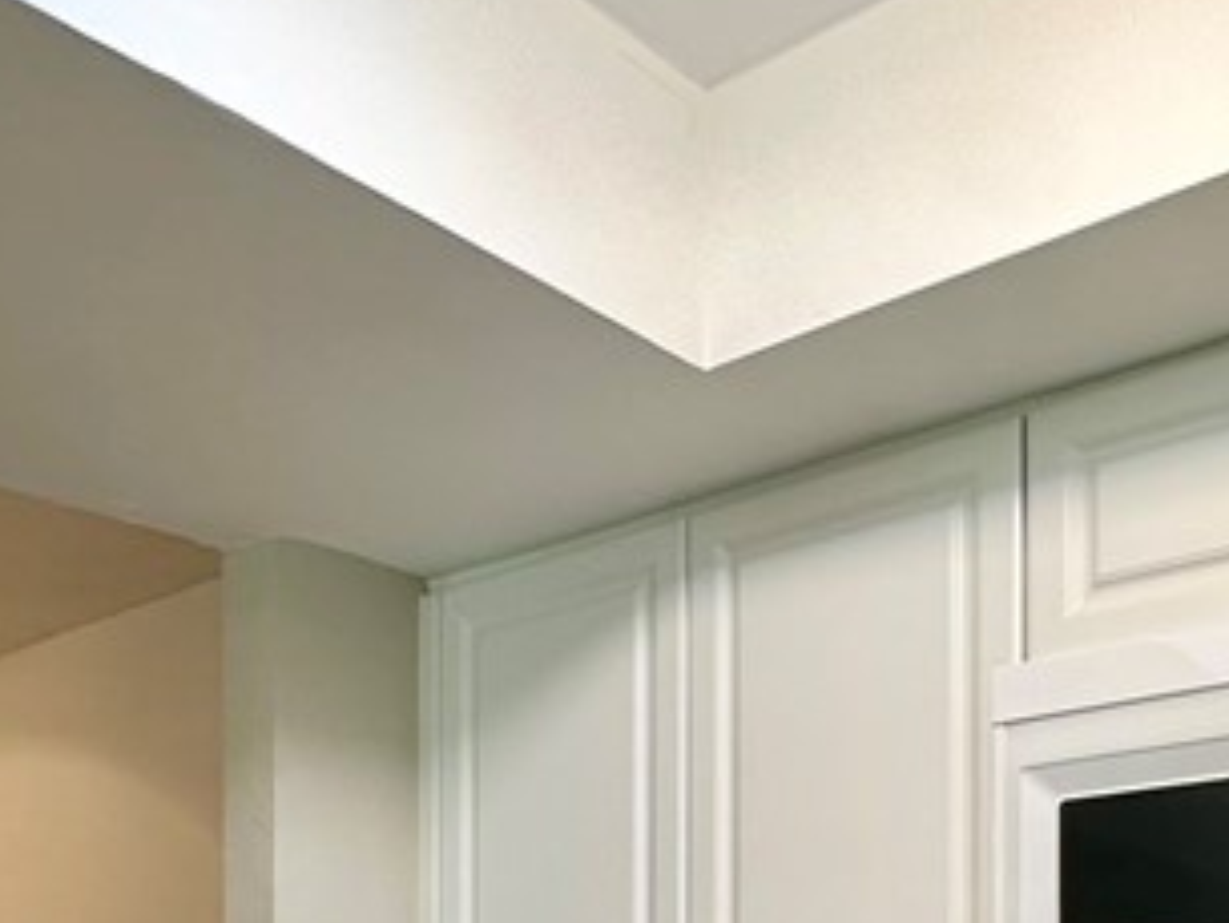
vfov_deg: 27.3
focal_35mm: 47
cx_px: 600
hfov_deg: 40.4
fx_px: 1669
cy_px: 1100
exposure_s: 1/60
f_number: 2.2
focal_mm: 2.22
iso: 200
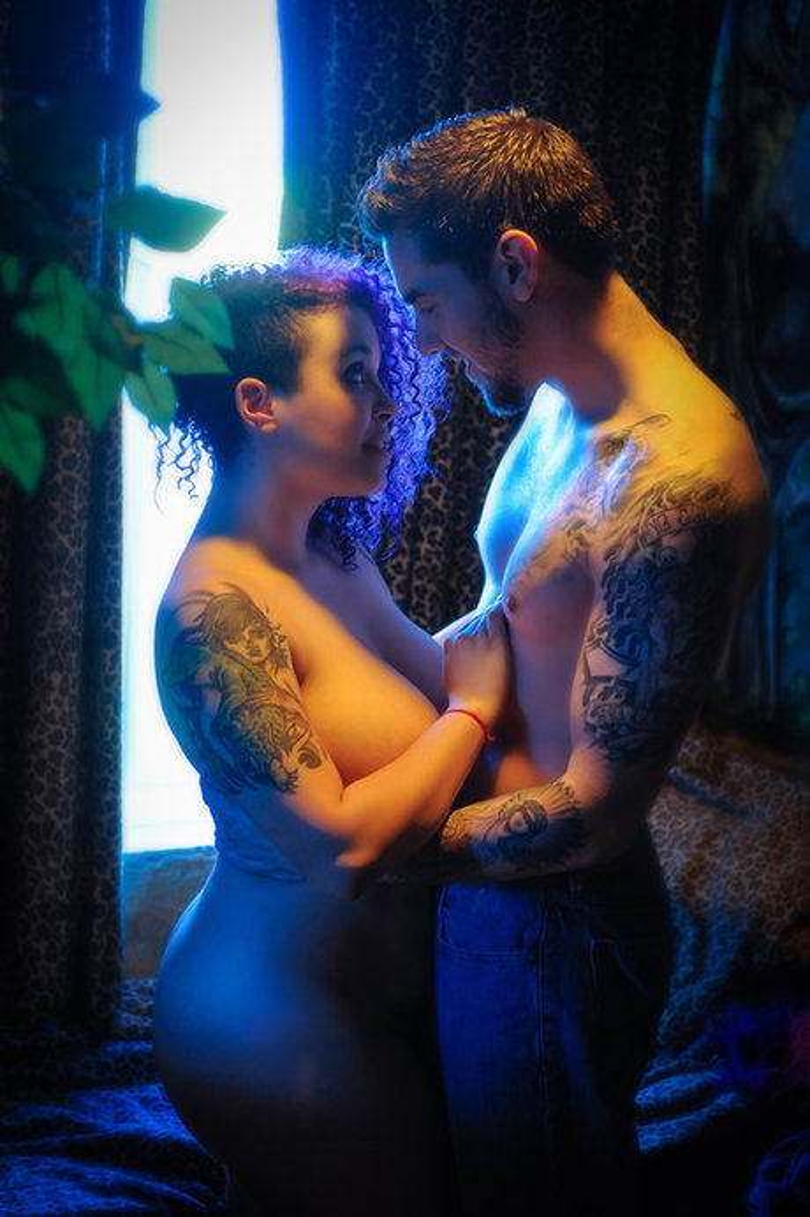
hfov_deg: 19.4
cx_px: 405
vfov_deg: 28.9
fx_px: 2365
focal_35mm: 70
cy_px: 608
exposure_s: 1/80
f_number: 4.5
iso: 1600
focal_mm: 70
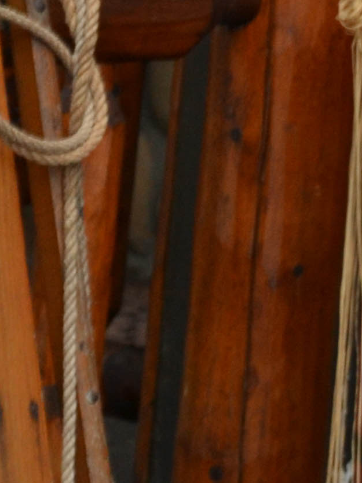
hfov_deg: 5.7
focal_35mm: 255
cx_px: -228
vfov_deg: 7.8
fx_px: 3557
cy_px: 402
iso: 500
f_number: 4.2
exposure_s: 1/15
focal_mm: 32
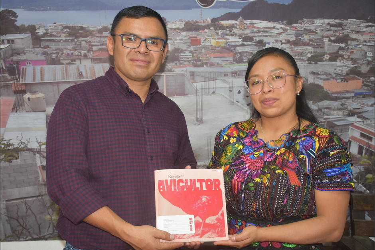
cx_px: 188
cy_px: 125
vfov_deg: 33.0
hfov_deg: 47.9
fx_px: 422
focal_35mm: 40
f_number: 4
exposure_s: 1/60
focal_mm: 27
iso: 900
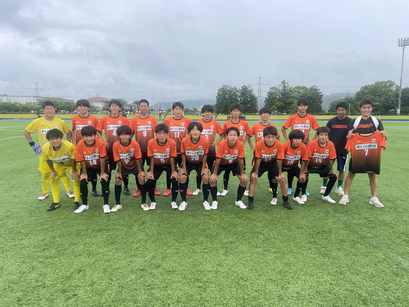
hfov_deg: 67.3
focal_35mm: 26
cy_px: 154
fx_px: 307
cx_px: 204
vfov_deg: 53.1
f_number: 1.6
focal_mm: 4.2
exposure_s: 1/2353
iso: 32
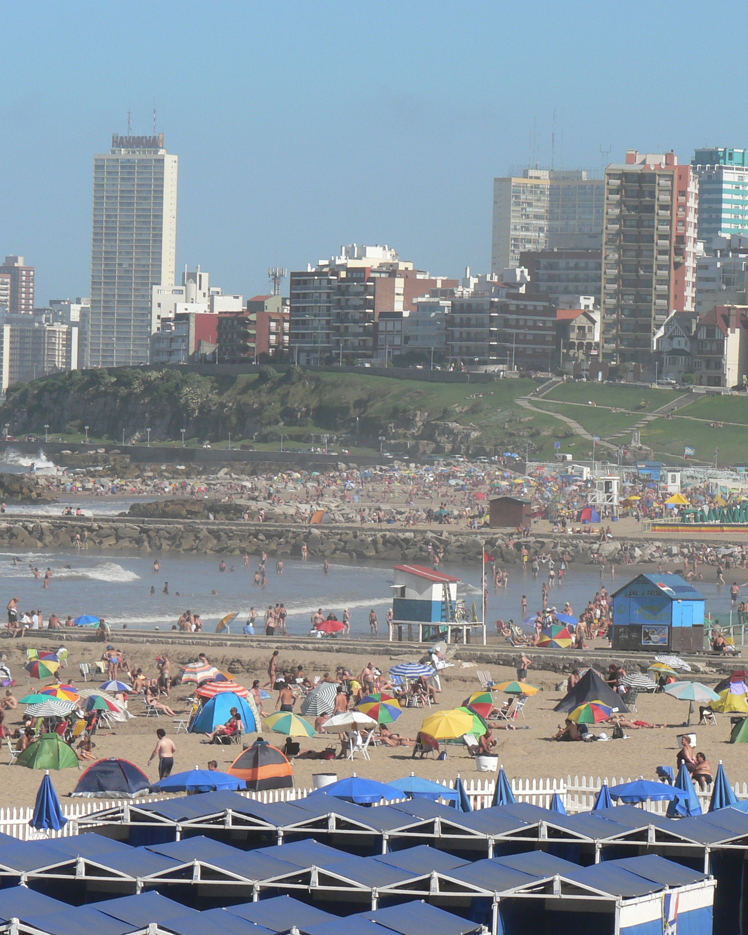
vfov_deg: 9.8
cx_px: 409
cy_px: 468
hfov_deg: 7.8
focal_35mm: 197
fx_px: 5451
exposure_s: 1/400
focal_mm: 25.1
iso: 80
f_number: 5.6
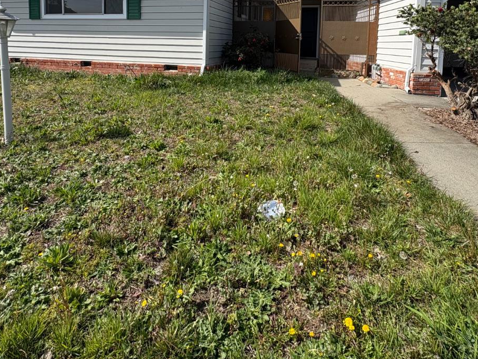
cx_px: 235
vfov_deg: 54.3
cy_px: 65
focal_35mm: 23
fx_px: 318
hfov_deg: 73.9
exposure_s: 1/1449
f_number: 2.2
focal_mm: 2.22
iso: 50
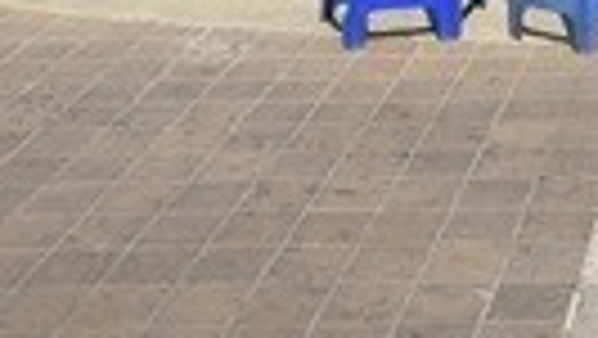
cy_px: -597
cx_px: 818
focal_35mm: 108
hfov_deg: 18.2
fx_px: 1710
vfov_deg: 9.4
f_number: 6.3
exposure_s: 1/1250
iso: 250
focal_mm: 13
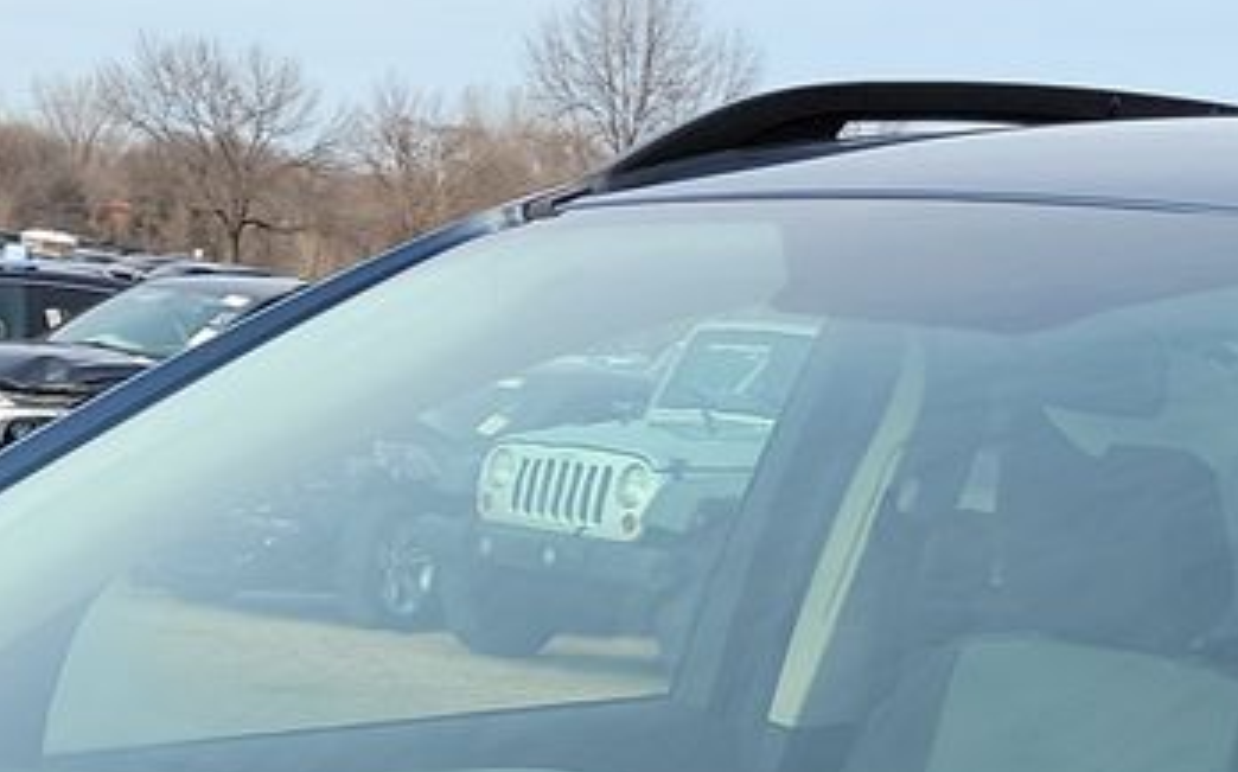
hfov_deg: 17.8
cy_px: 1821
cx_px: 527
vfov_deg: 9.9
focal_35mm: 117
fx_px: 3945
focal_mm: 6.7
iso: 50
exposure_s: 1/282
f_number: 1.8
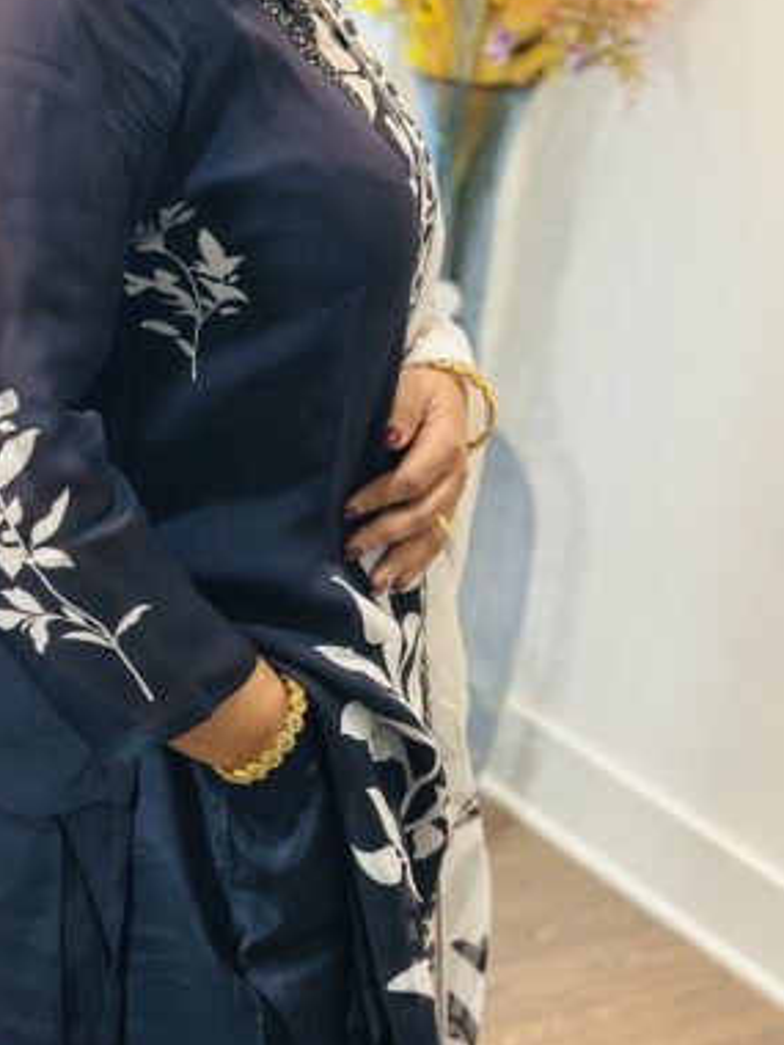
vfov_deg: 25.8
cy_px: 749
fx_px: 2265
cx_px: 274
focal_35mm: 75
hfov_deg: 19.6
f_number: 1.78
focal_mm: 6.86
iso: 320
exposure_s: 1/40
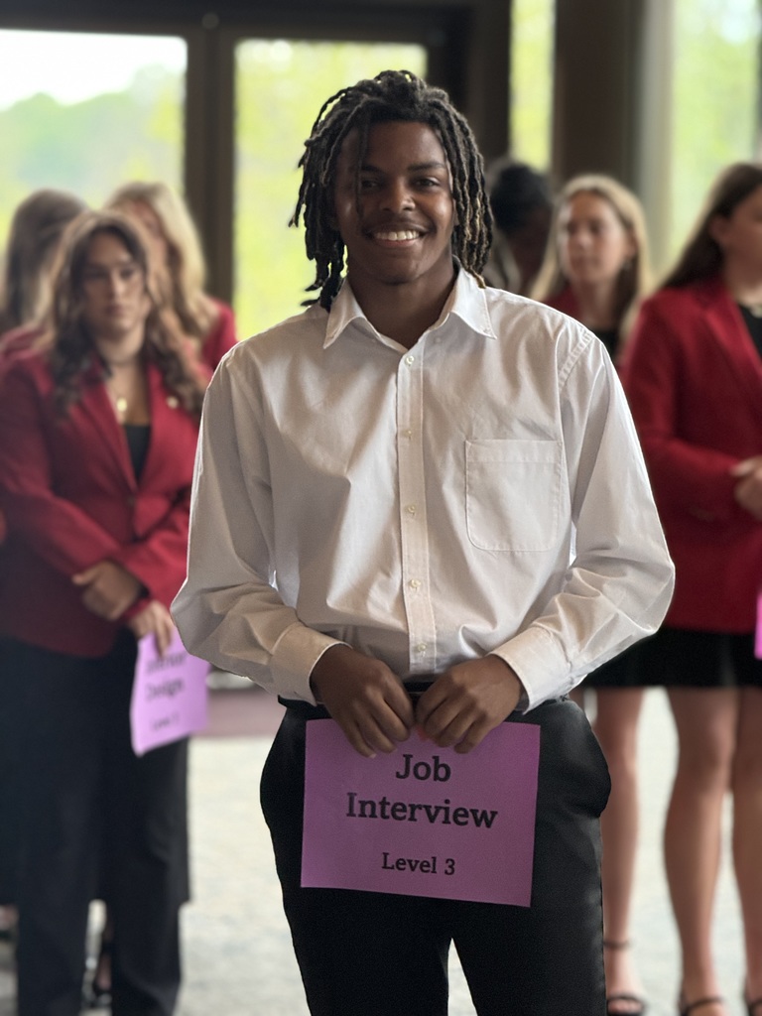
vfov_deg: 16.4
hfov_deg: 12.3
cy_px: 508
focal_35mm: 120
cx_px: 381
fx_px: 3522
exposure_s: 1/99
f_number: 2.8
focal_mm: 15.66
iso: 250
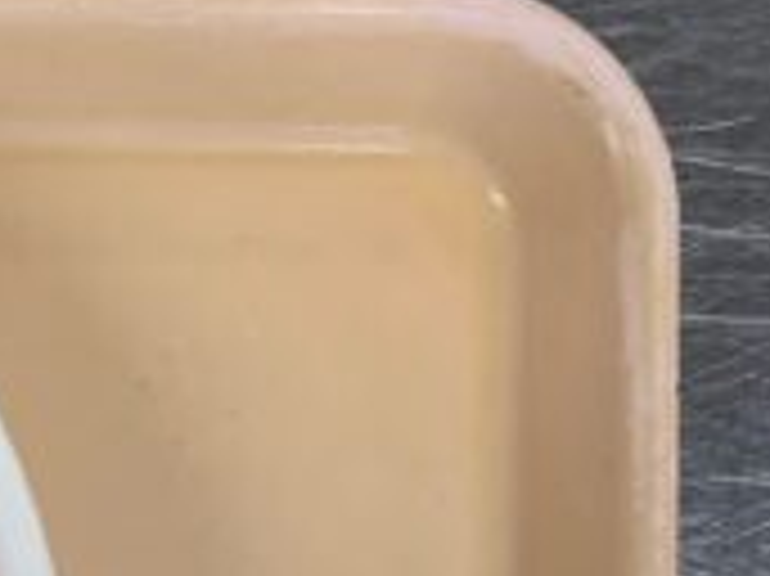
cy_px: 950
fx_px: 2601
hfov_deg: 14.5
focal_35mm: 117
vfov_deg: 11.9
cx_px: -671
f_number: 1.8
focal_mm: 4.25
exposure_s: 1/60
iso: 64
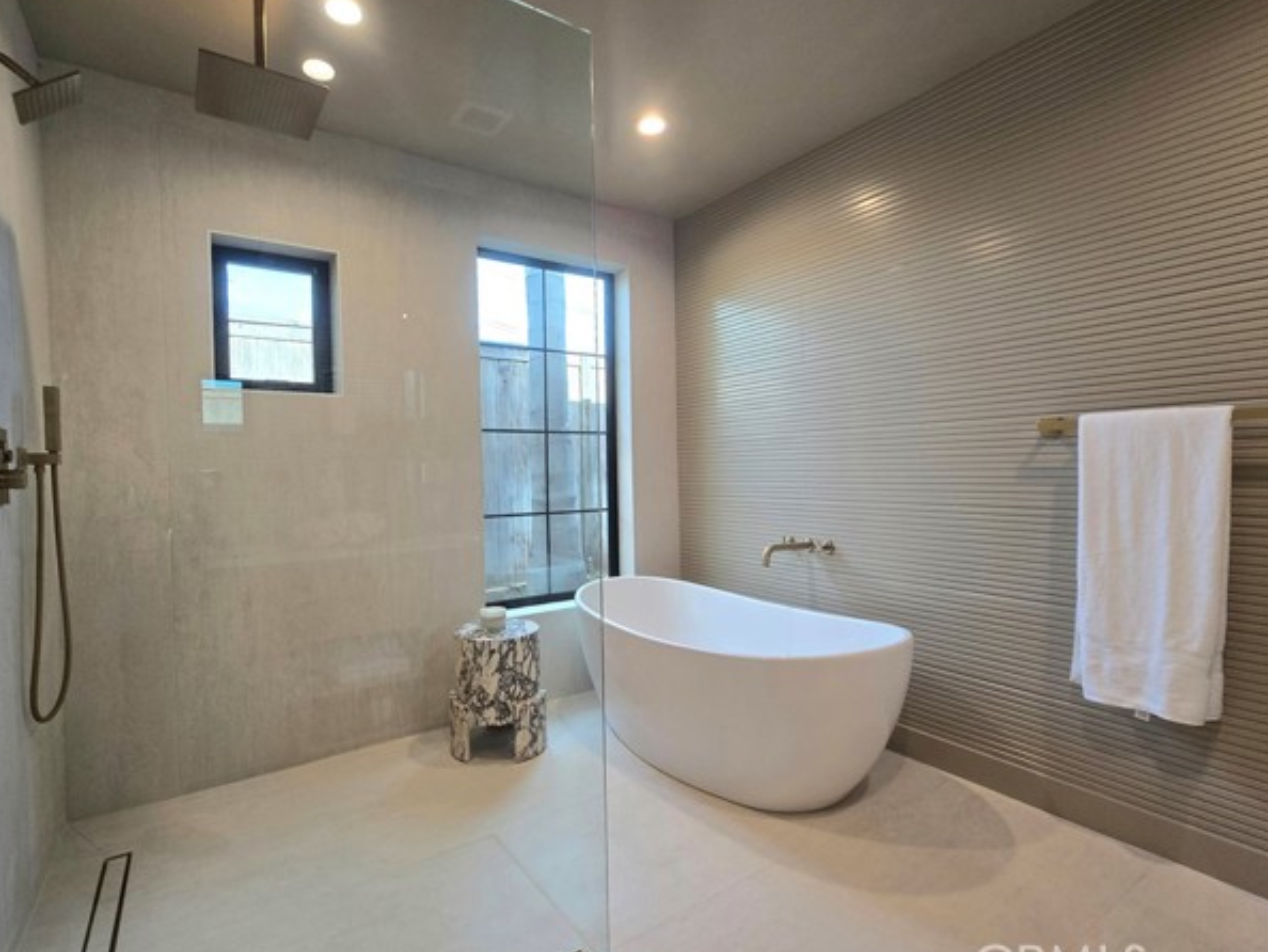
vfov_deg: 85.7
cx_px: 591
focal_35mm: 14
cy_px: 482
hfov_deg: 101.9
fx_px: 513
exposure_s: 1/60.2
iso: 80
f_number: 2.2
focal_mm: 2.2
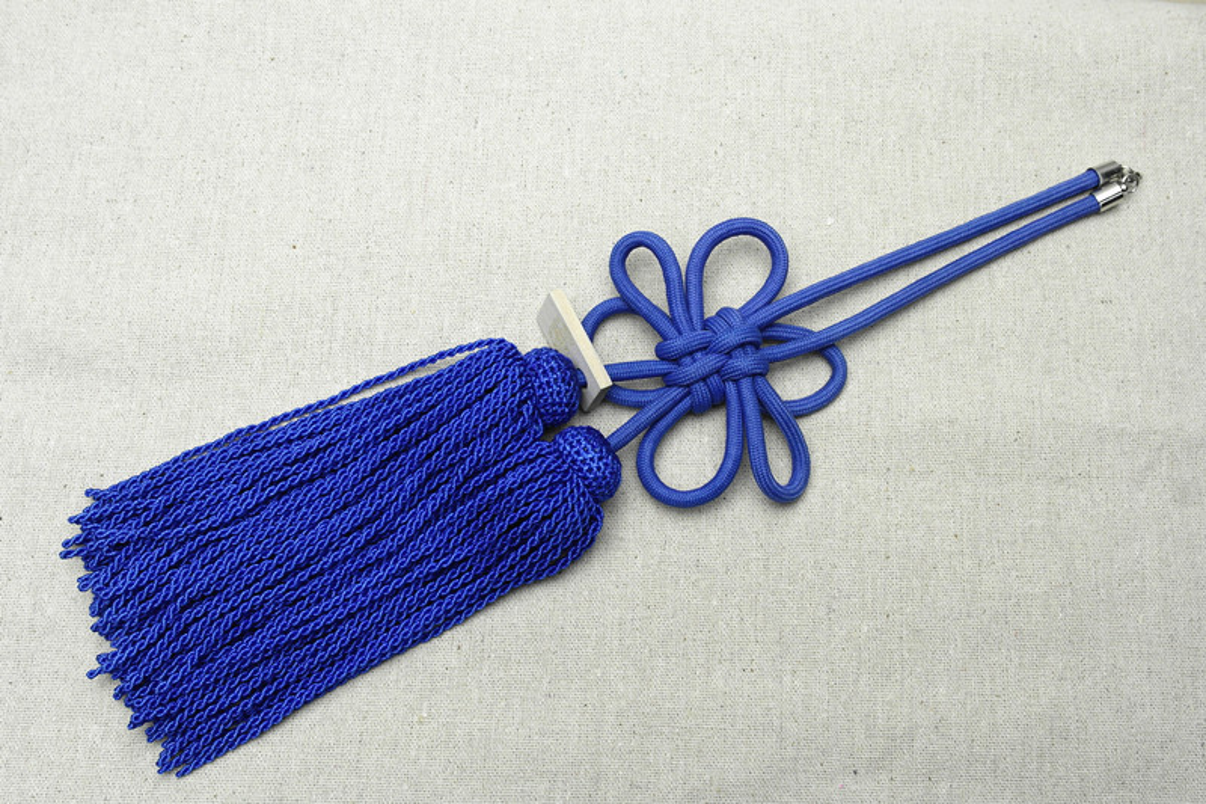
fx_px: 1206
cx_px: 603
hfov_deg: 53.1
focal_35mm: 36
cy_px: 402
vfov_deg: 36.9
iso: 800
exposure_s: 1/100
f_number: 9
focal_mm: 24
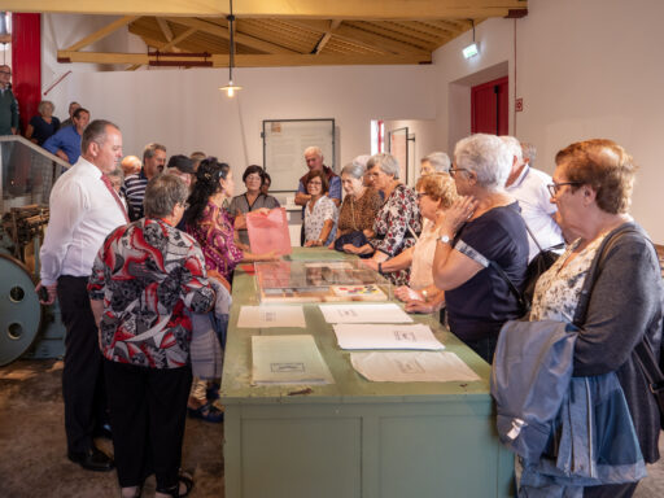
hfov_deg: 71.6
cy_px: 249
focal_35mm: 24
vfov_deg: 56.8
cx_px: 332
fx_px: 460
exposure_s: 1/60
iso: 400
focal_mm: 12
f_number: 2.8
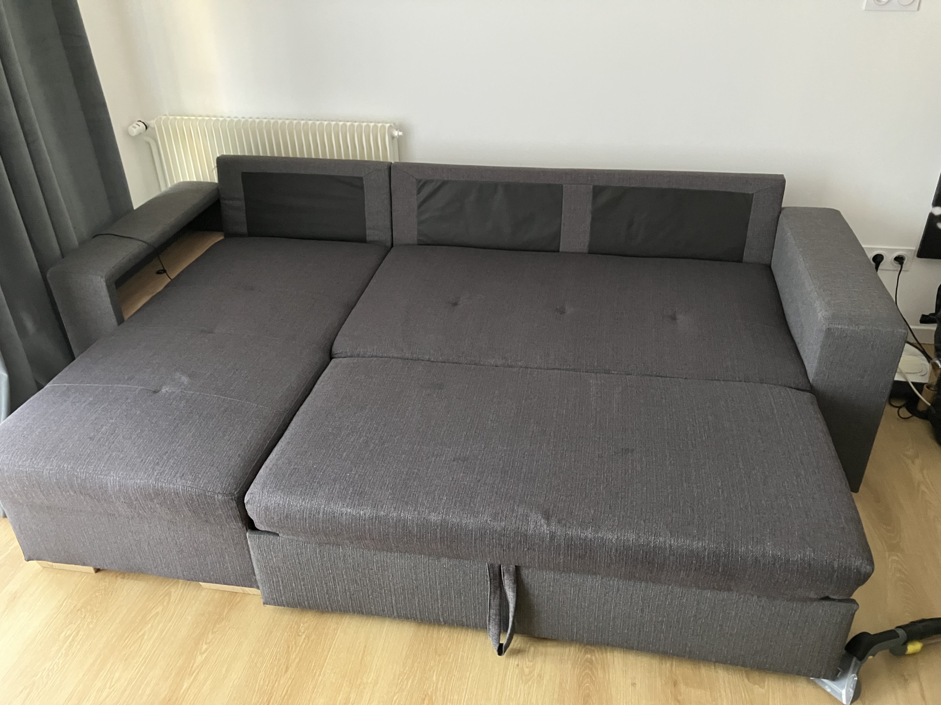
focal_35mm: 28
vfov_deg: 49.7
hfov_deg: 63.4
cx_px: 470
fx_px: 761
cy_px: 352
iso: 400
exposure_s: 1/36
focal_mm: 3.99
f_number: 1.8
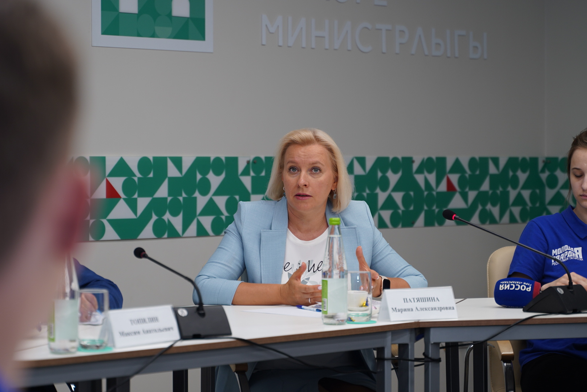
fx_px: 1827
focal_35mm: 112
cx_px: 294
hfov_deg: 18.2
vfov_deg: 12.3
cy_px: 196
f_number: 2.8
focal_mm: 75
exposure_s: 1/100
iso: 160
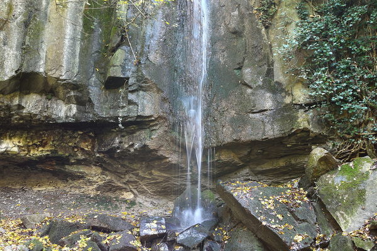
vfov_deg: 36.9
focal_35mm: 36
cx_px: 188
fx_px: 377
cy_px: 126
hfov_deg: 53.1
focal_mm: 24
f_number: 25
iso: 100
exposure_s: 5
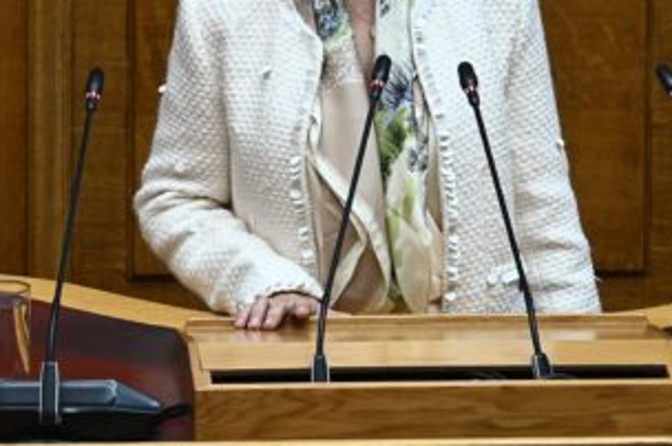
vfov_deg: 2.0
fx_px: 12903
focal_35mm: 692
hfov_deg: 3.0
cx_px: 451
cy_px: 68
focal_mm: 340
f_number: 6
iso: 2000
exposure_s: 1/250
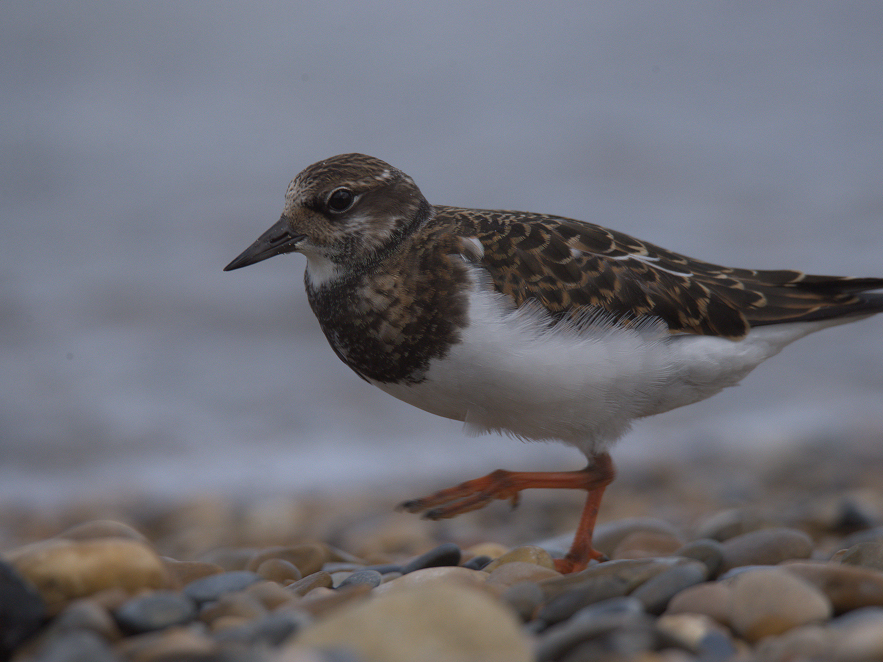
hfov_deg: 3.1
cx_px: 463
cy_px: 331
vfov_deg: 2.3
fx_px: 16580
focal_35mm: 650
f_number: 8
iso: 400
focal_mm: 600
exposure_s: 1/800
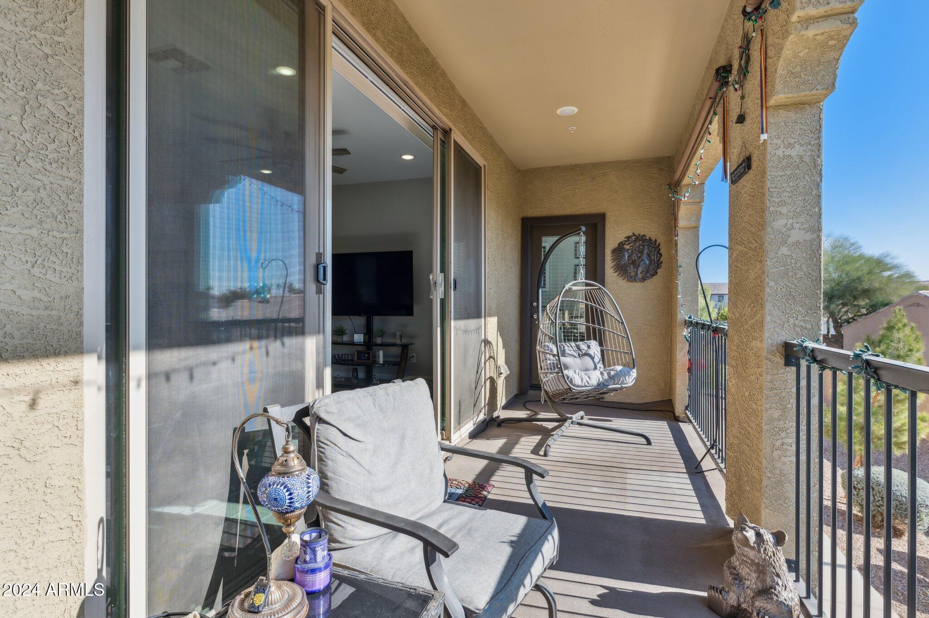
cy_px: 309
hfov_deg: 90.0
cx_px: 464
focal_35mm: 18
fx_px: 464
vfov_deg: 67.3
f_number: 8
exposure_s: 1/400
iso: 320
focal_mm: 18
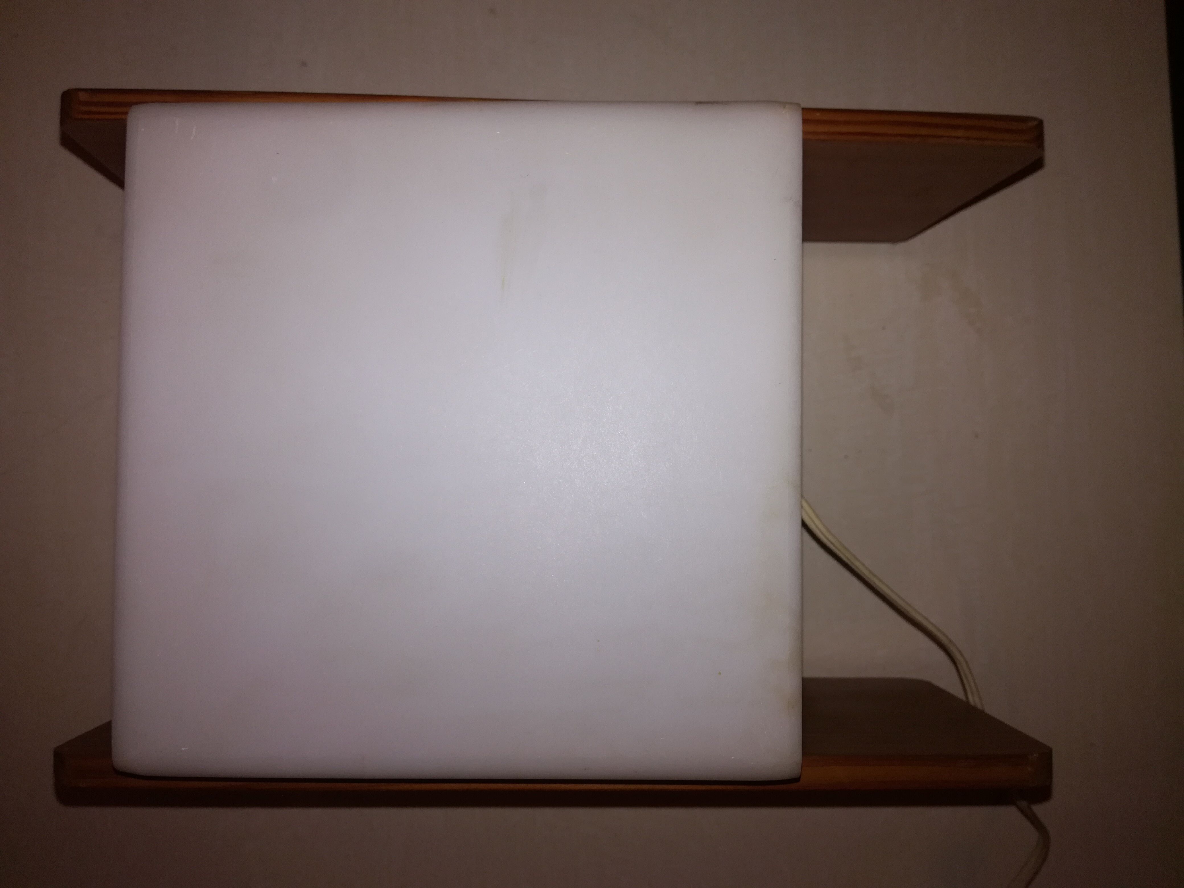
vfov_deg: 51.4
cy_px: 444
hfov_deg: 65.3
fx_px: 924
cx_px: 592
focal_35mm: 27
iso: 50
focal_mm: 3.79
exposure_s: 1/60
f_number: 2
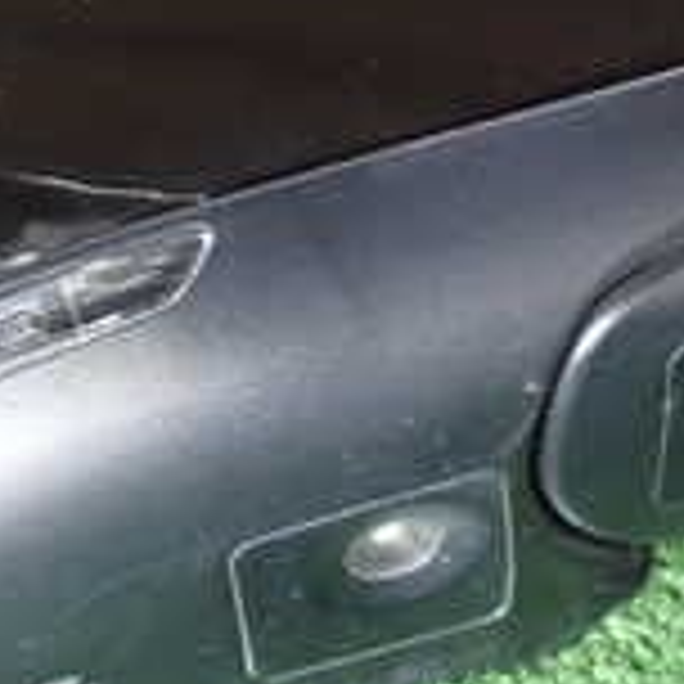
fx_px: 2817
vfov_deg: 13.8
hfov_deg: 13.8
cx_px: 540
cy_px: 243
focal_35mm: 126
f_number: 2.5
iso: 200
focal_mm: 6.37
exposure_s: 1/40
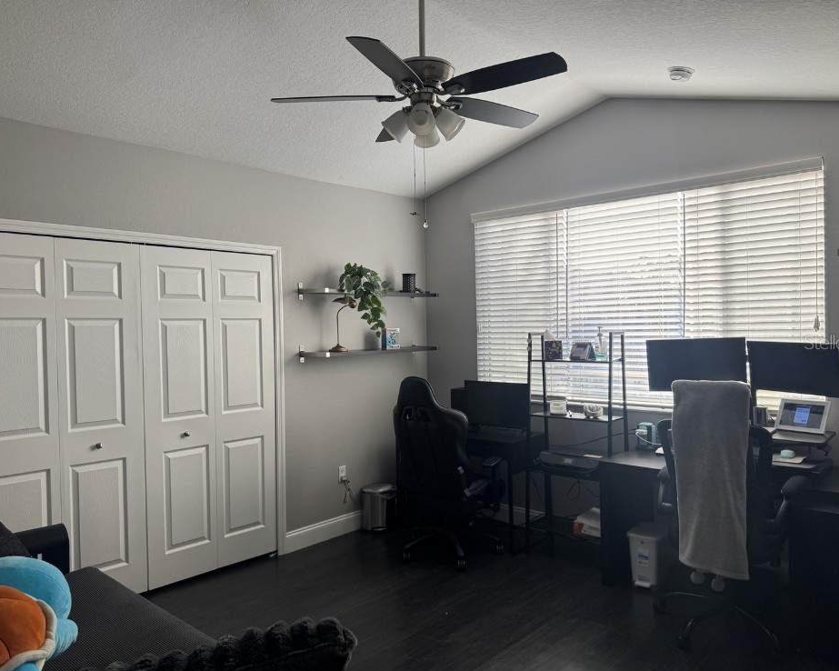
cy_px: 342
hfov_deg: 66.0
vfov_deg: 54.9
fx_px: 645
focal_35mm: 26
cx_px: 424
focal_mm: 6.76
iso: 80
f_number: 1.78
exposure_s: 1/325
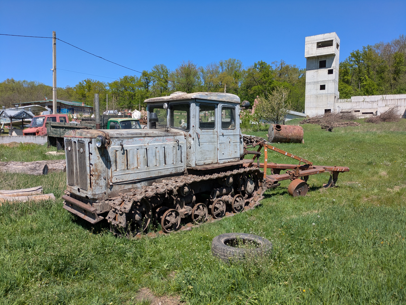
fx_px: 293
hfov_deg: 69.4
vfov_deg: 54.9
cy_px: 152
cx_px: 203
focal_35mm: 25
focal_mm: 5.43
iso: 45
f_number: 1.89
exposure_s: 1/1546
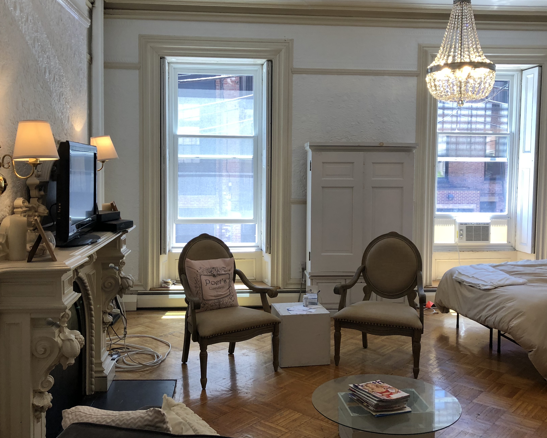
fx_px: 550
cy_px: 202
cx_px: 273
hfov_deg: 52.8
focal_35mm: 34
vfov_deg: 43.3
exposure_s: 1/40
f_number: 1.8
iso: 25
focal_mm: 3.99
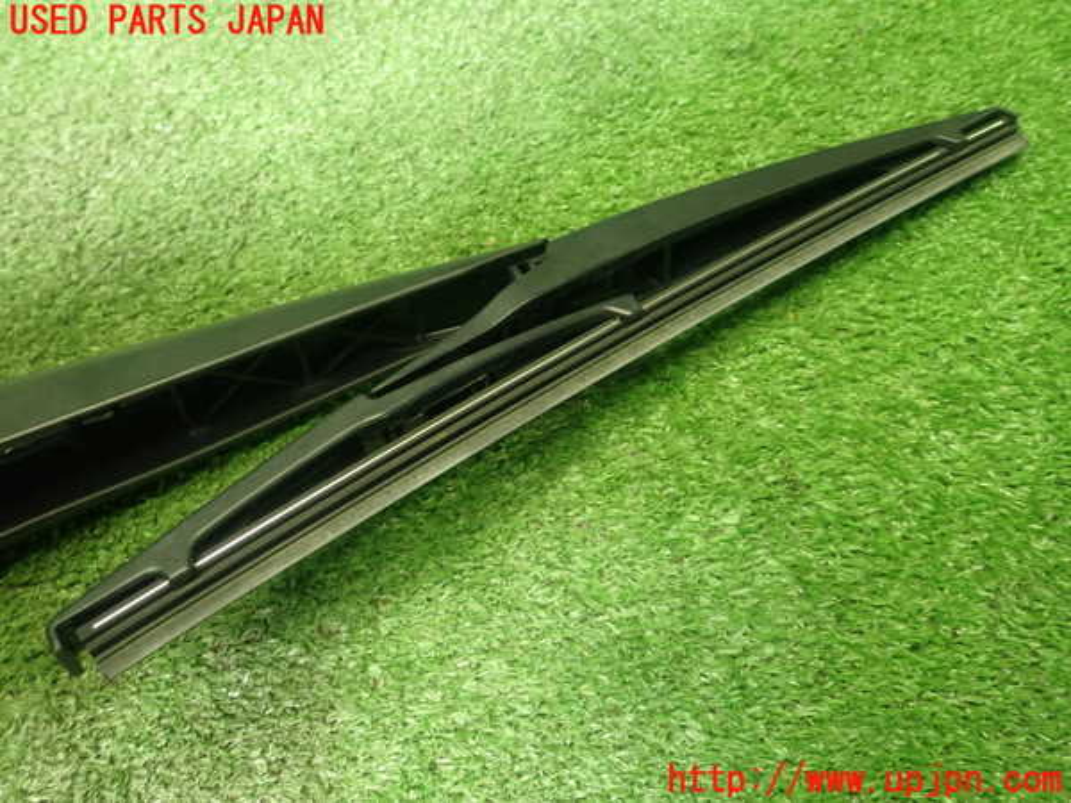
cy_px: 402
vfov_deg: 46.8
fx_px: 928
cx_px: 536
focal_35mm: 30
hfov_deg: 60.0
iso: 250
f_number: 2.3
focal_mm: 5.4
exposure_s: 1/30
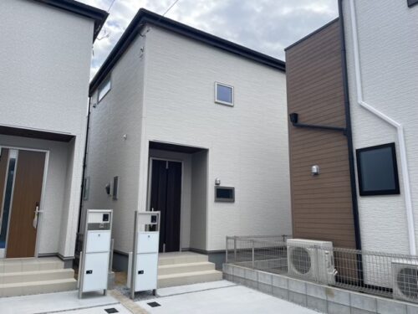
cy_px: 157
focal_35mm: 25
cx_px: 209
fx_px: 302
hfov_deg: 69.4
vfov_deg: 54.9
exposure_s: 1/969
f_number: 1.6
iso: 32
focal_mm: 5.1
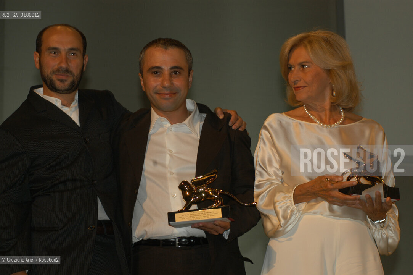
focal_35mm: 120
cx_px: 206
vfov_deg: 11.4
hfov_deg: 17.1
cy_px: 138
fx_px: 1375
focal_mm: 80
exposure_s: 1/60
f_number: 5
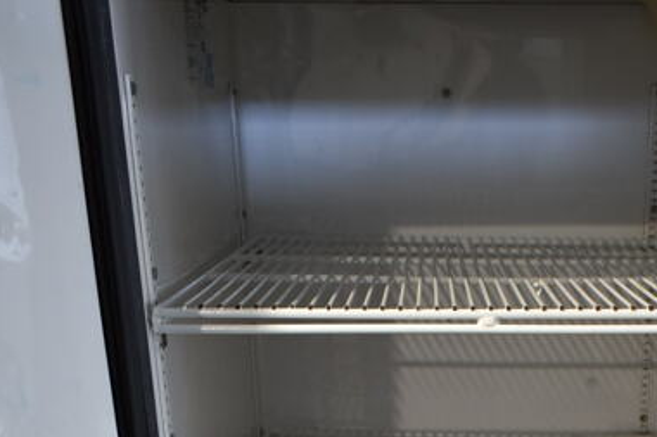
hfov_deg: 30.5
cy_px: 649
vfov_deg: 18.6
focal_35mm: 65
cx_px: 493
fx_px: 1186
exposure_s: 1/30
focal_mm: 18
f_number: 3.5
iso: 640
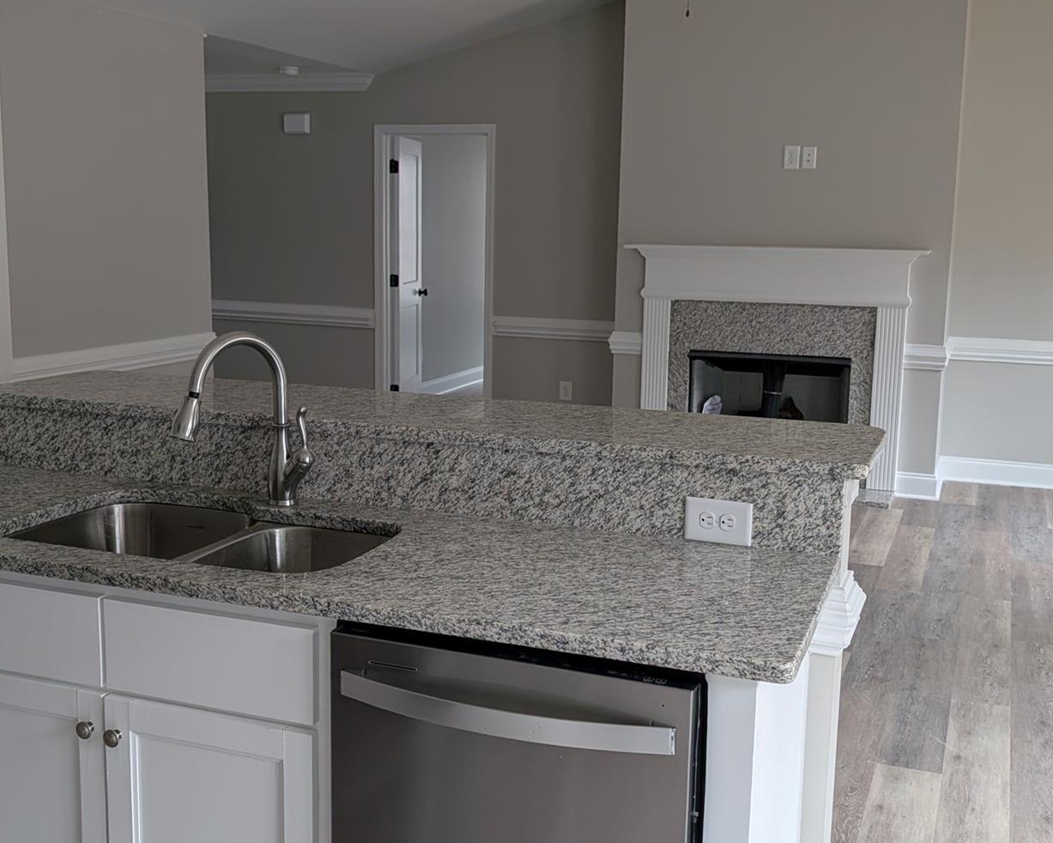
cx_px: 518
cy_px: 397
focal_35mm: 39
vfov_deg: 38.2
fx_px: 1216
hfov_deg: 46.8
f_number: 1.68
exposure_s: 1/85.1
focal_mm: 6.9
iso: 156
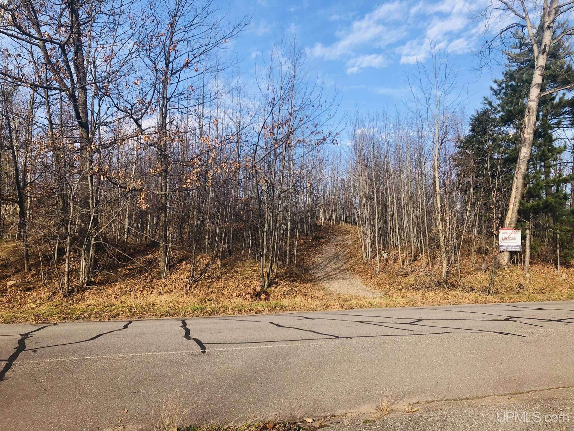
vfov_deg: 49.7
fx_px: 464
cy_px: 216
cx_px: 287
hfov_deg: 63.4
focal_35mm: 28
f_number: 1.8
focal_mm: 3.99
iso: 20
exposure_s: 1/842
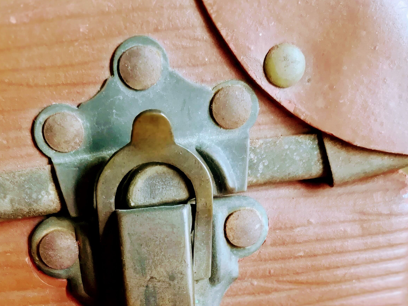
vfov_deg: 29.3
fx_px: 542
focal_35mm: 46
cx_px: 166
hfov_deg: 41.1
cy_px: 310
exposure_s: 1/33.3
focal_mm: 3.95
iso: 320
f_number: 4
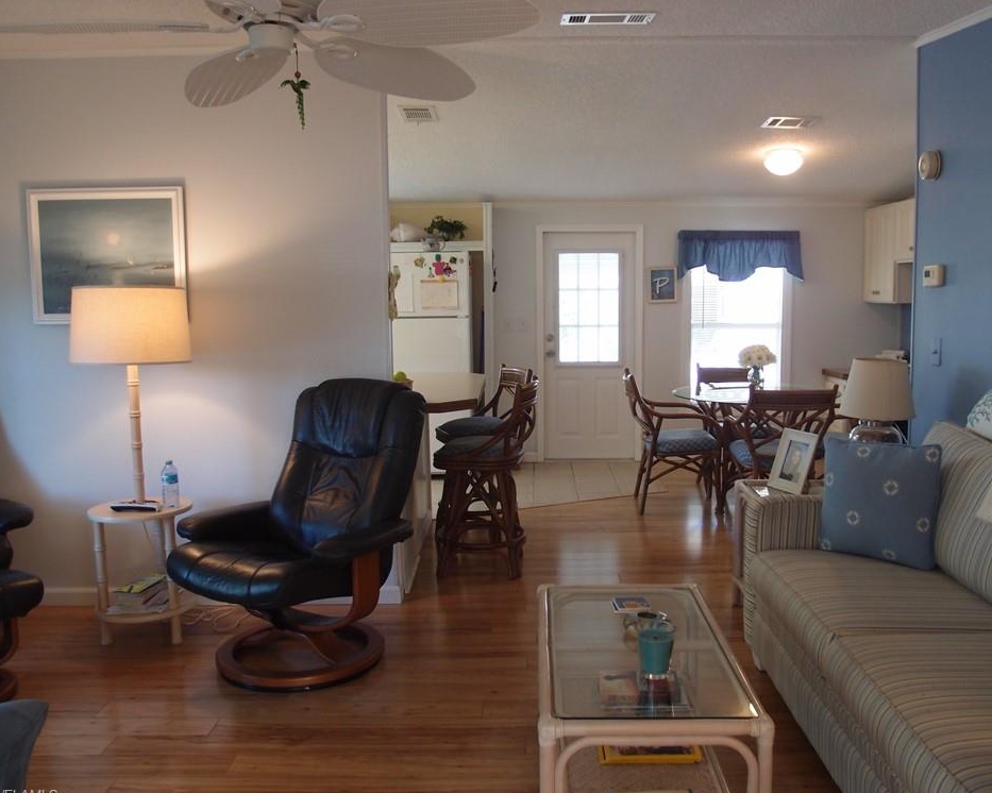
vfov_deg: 48.5
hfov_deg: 58.7
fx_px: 881
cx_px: 524
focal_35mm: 30
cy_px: 398
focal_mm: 6
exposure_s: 1/60
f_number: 1.8
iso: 160
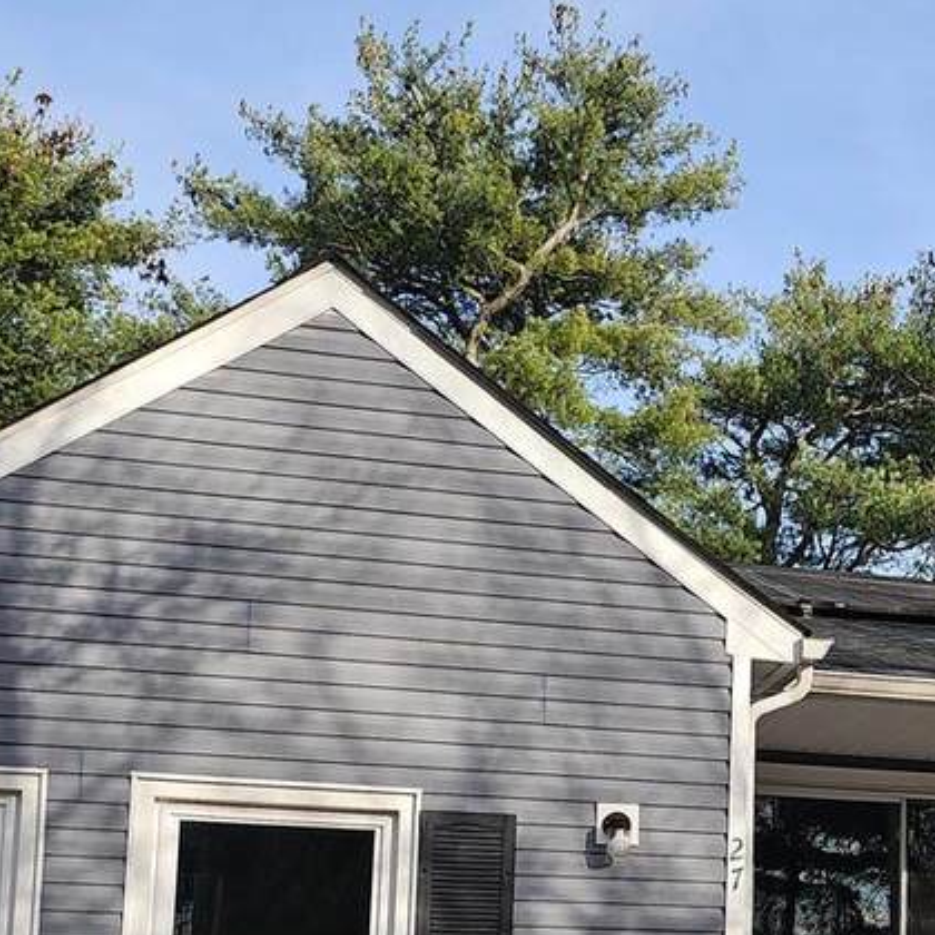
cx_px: 835
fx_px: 1895
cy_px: 850
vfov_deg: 26.7
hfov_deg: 26.8
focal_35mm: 62
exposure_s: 1/441
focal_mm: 6.3
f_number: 1.7
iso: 10
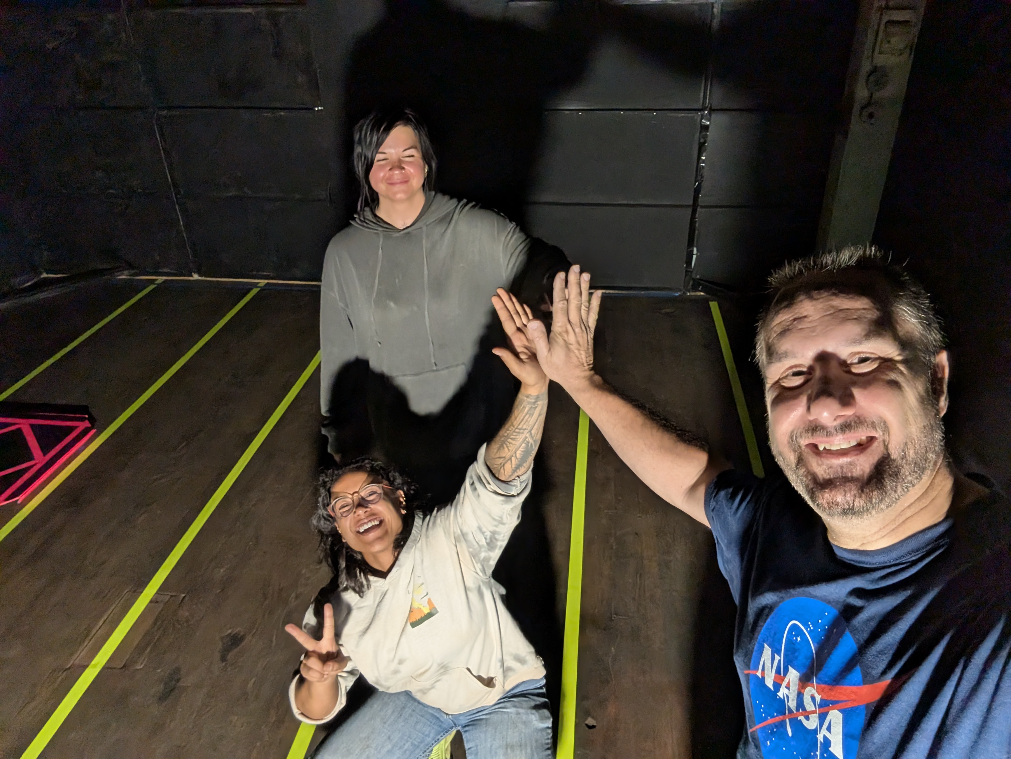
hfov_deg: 71.6
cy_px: 380
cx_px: 506
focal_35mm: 24
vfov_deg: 56.8
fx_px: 701
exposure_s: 1/120
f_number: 2.2
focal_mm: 2.38
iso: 288
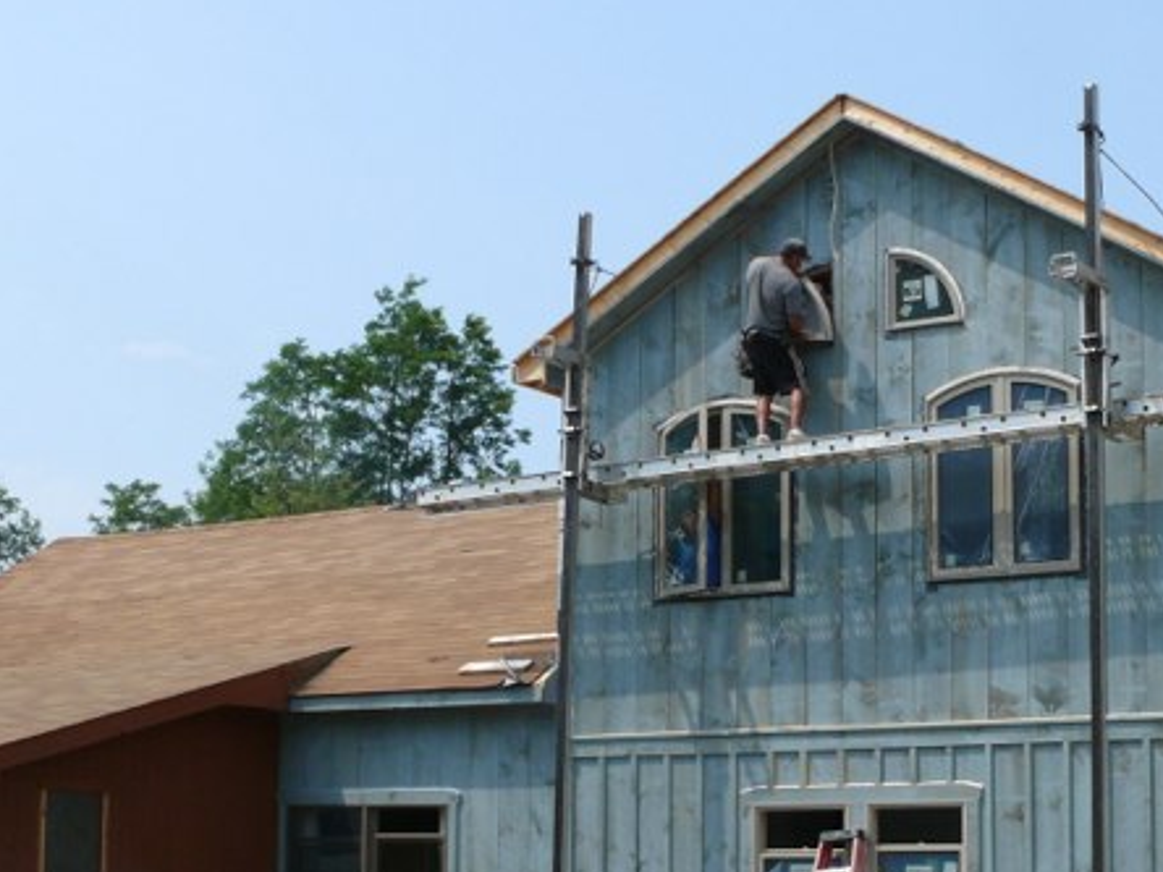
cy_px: 628
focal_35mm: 63
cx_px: 917
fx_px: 2117
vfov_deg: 23.1
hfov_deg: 30.1
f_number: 5.6
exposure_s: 1/400
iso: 100
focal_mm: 7.4
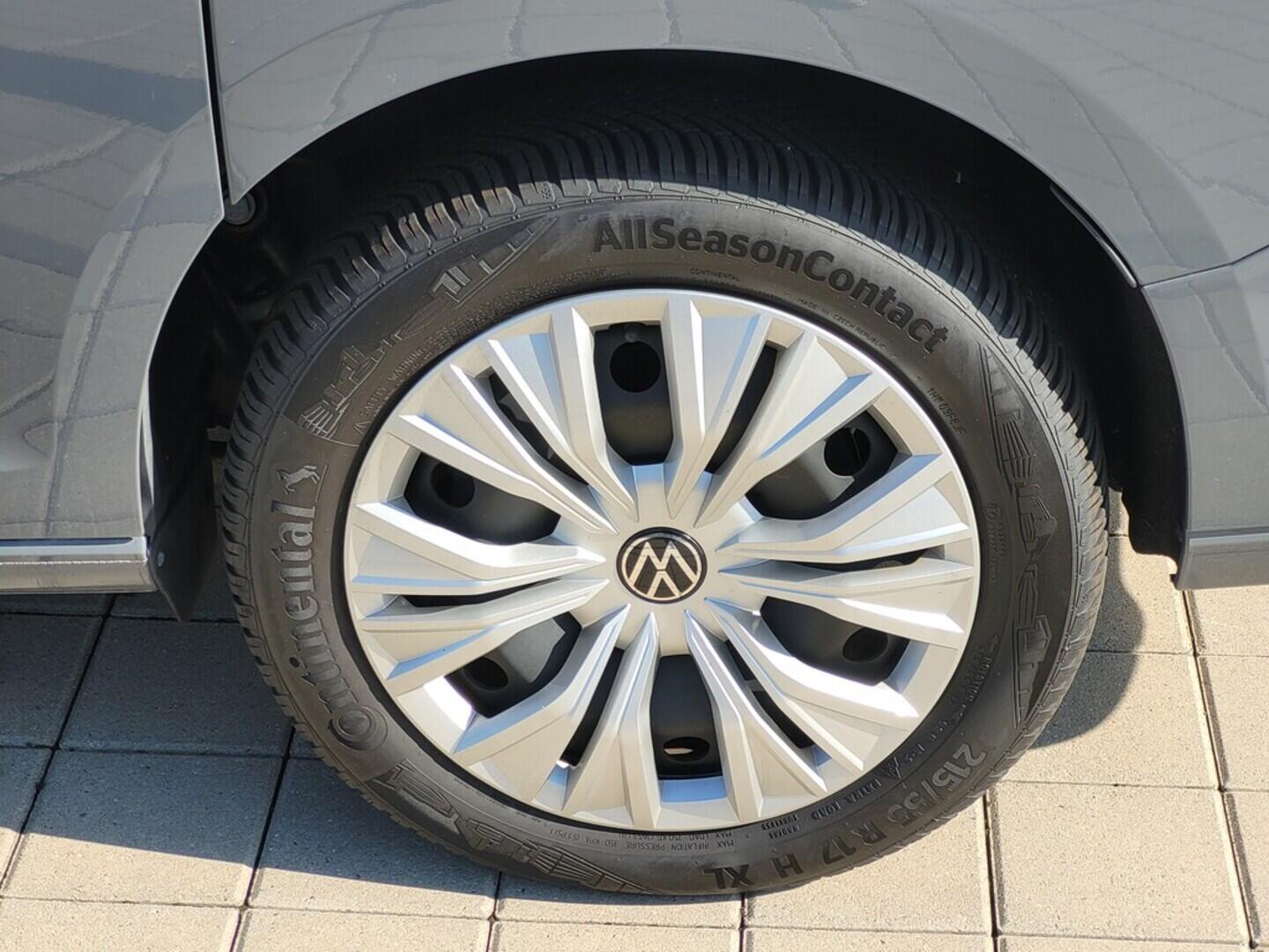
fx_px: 2786
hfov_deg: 25.7
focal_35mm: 76
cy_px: 476
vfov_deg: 19.4
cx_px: 634
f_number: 2.4
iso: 25
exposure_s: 1/460
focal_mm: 7.12
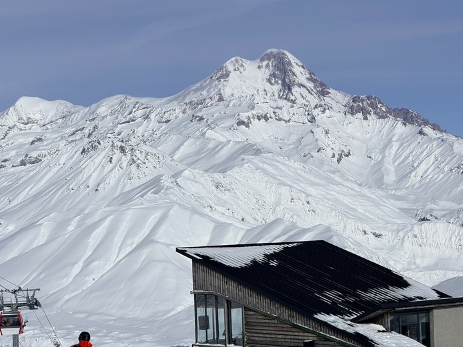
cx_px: 236
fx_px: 1511
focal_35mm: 113
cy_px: 189
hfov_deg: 17.4
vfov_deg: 13.1
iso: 20
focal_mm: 16.89
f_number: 2.8
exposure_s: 1/2976
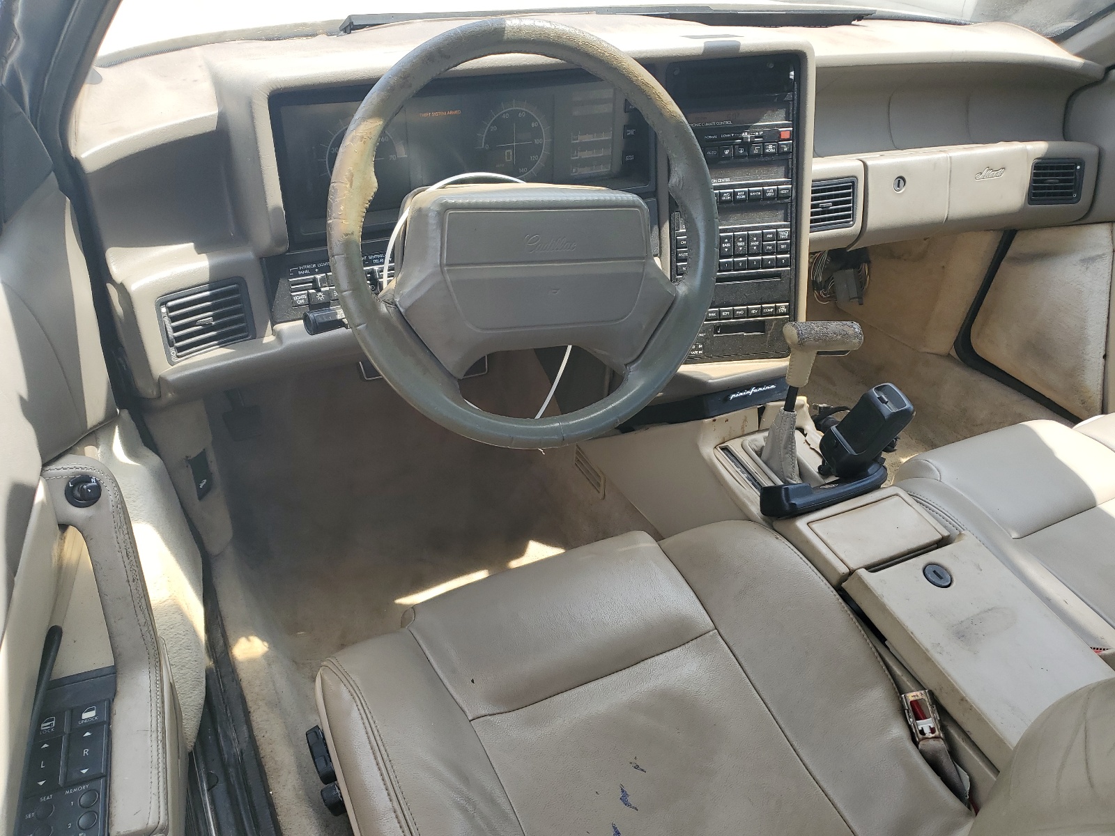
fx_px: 837
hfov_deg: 67.3
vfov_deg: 53.1
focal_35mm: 26
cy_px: 418
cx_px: 558
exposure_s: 1/435
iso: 50
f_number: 1.5
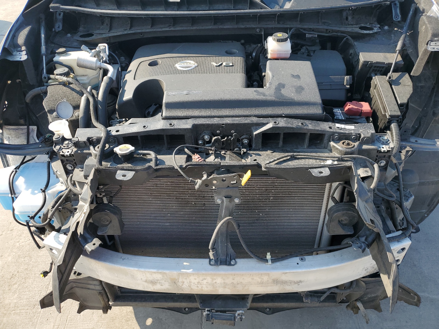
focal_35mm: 26
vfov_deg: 53.1
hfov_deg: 67.3
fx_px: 330
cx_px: 220
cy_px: 164
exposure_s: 1/1111
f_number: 1.5
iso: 50
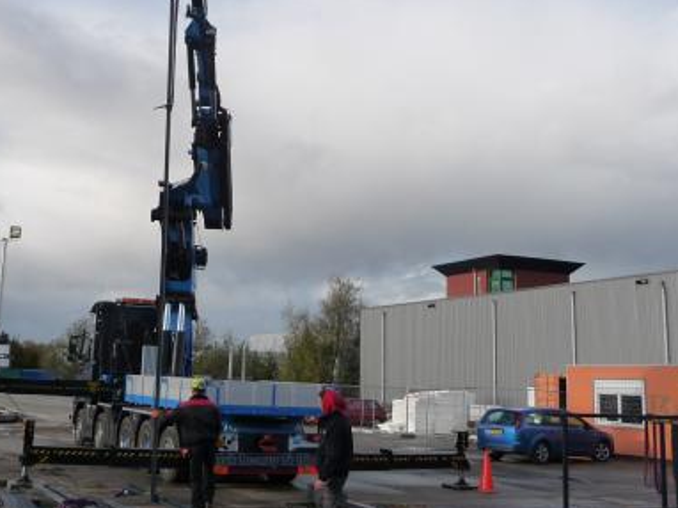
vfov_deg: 32.8
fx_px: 861
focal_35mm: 44
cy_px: 222
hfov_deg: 42.4
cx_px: 229
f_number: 3.3
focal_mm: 4.7
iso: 160
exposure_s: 1/1000
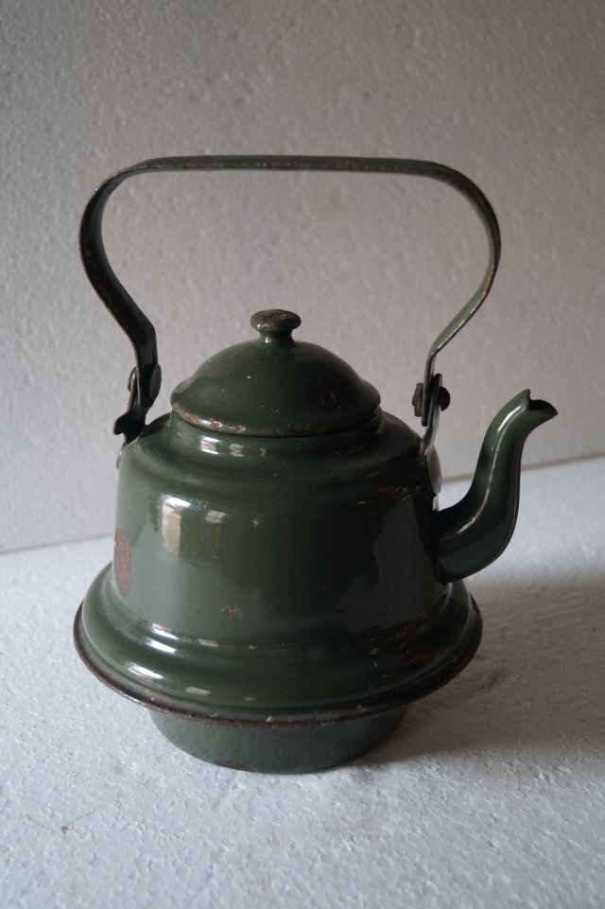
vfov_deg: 46.4
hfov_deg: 31.9
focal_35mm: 42
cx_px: 302
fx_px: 1059
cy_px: 454
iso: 1250
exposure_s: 1/60
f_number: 4.5
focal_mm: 28
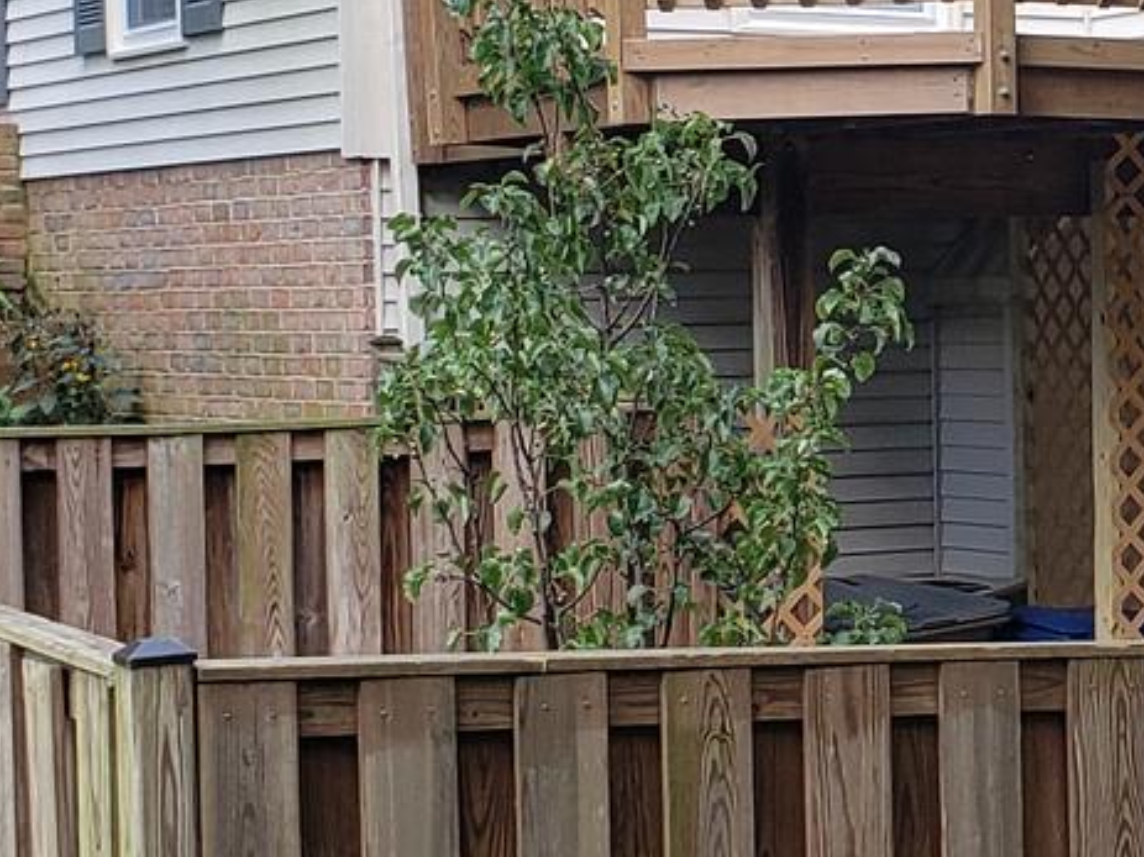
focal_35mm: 115
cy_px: 427
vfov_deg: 12.9
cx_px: 1408
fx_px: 3800
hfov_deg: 16.4
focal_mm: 4.3
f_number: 2.4
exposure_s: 1/128
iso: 50
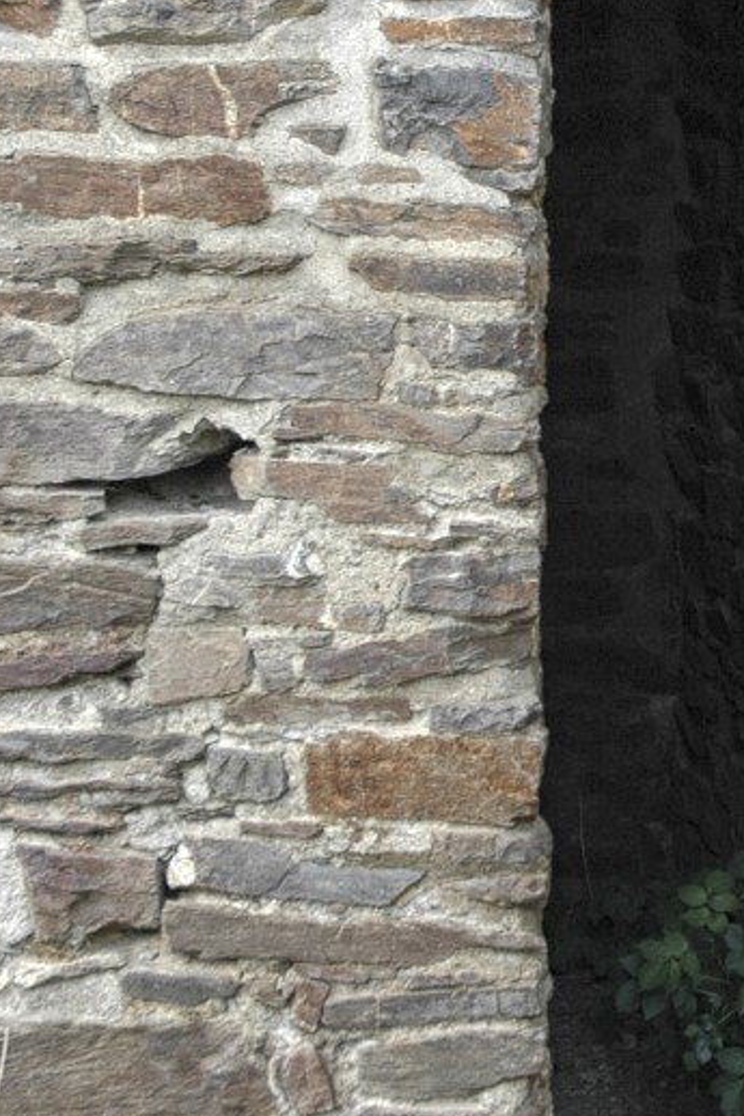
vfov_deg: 17.4
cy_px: 362
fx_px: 3647
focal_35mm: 118
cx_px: 914
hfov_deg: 11.4
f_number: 5
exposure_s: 1/100
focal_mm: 25
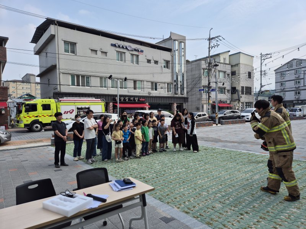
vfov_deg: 58.9
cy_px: 114
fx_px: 203
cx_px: 153
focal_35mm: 23
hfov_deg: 73.9
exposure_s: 1/1328
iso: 25
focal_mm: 5.4
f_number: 1.8
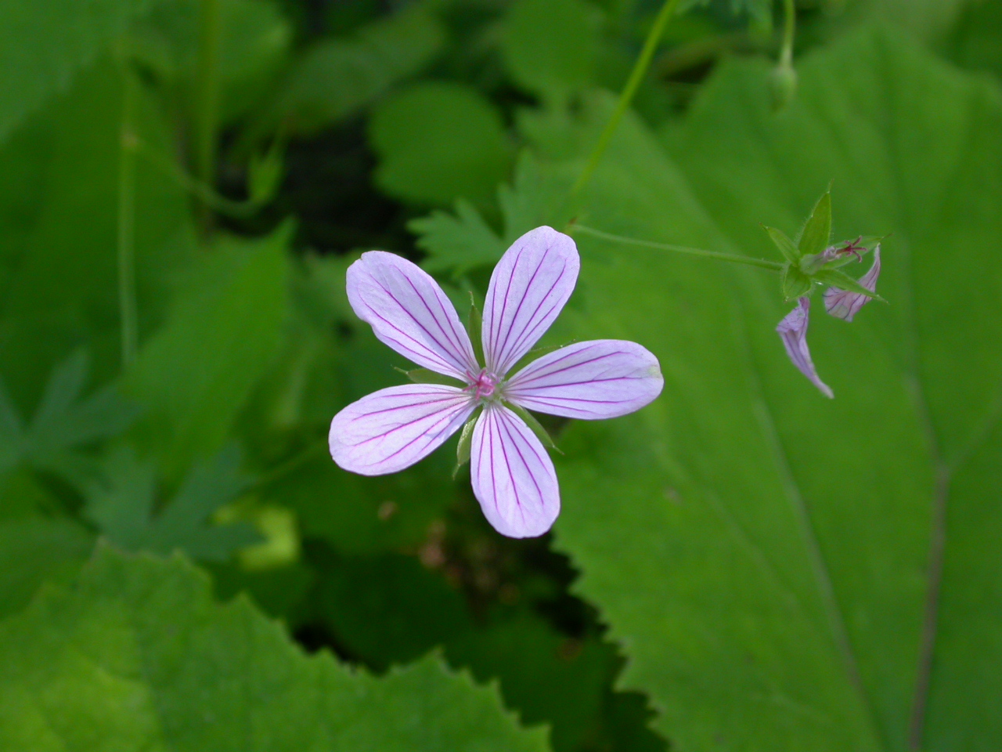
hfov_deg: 34.3
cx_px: 501
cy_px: 376
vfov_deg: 26.1
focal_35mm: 56
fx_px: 1621
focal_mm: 11.6
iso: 100
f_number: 4.3
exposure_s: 1/60.7
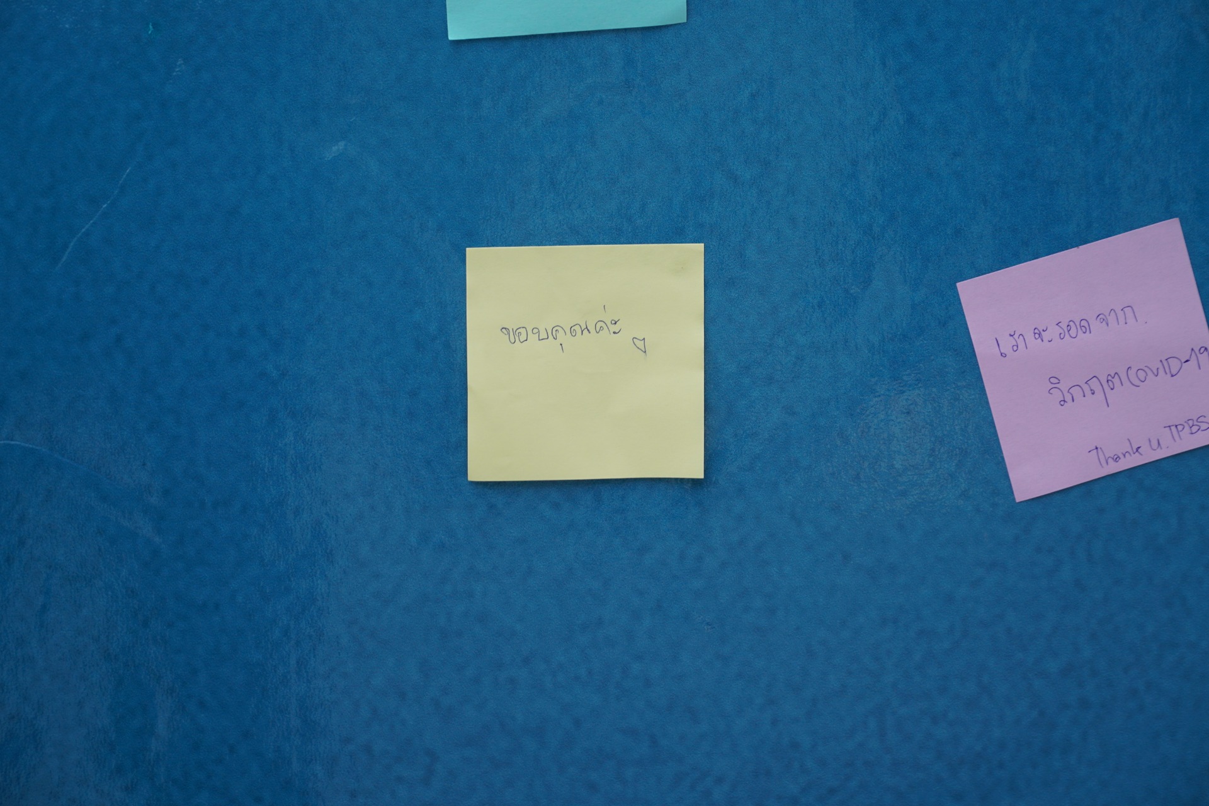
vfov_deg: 8.9
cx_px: 604
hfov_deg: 13.3
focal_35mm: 154
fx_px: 5188
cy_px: 403
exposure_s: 1/200
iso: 100
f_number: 5.6
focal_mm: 103
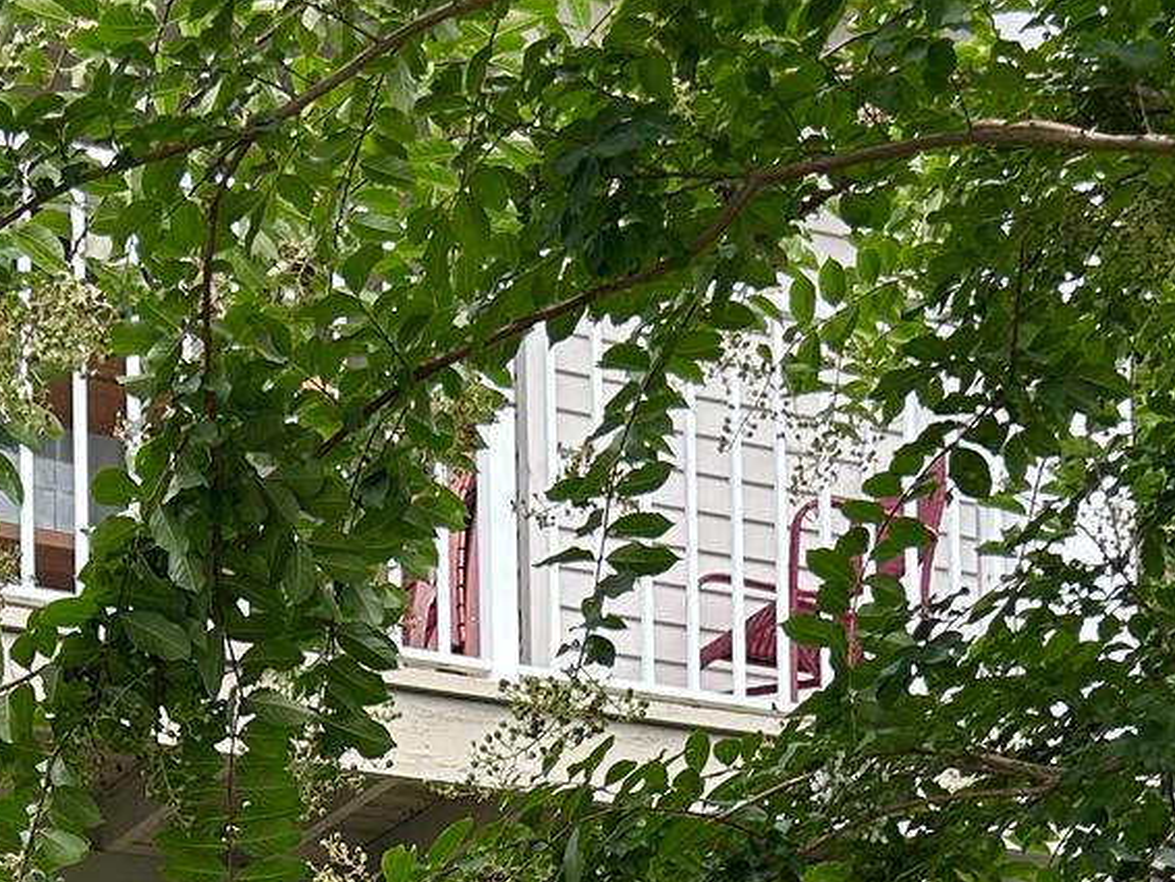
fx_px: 3192
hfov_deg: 20.8
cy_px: 1486
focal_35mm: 94
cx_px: 399
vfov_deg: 14.3
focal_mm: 5.7
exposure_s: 1/249
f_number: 1.5
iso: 40
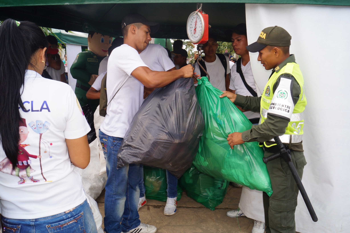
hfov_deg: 67.4
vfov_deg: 47.8
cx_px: 175
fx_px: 262
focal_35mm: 27
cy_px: 116
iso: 100
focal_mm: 18
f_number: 10
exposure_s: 1/80
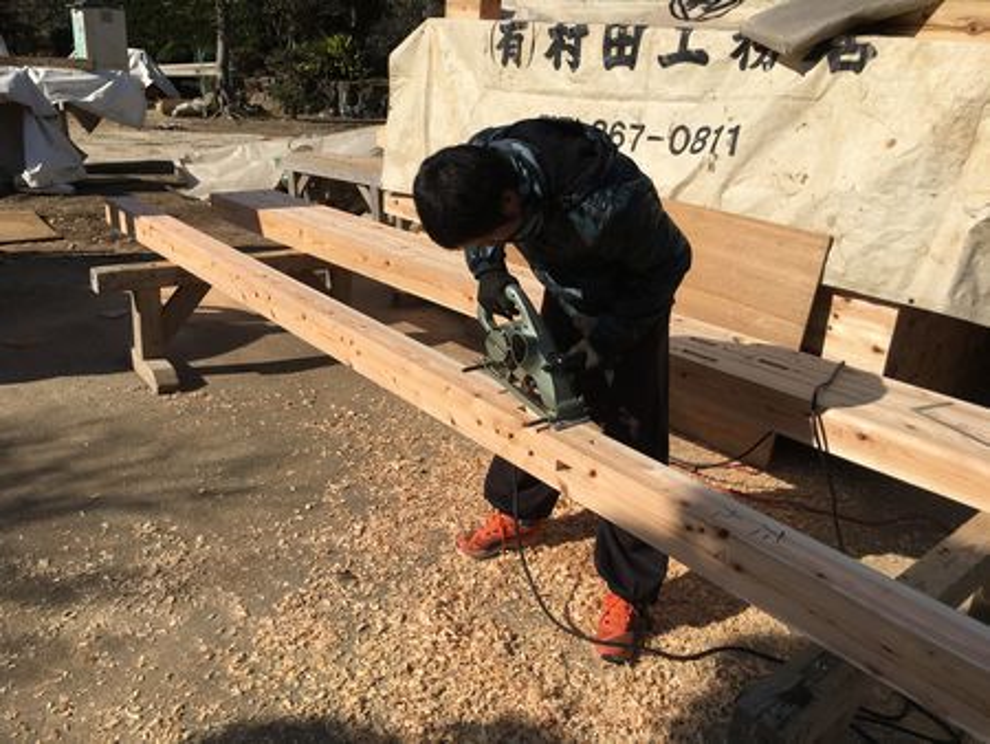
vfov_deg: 48.3
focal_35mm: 29
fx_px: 830
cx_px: 495
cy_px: 372
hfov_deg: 61.6
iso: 25
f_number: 2.2
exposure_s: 1/2959
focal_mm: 4.15
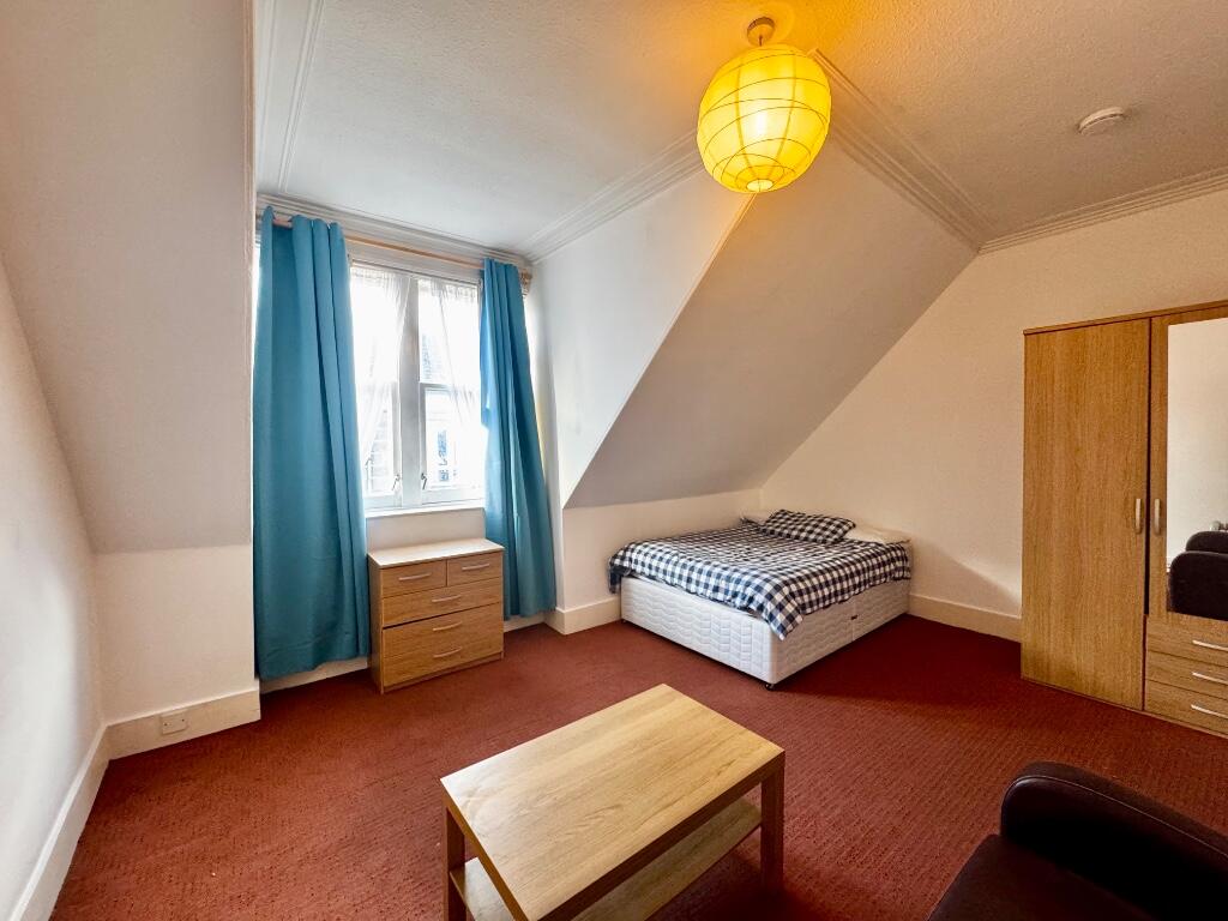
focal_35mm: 14
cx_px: 614
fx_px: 497
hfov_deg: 102.1
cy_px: 460
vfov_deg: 85.7
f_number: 2.2
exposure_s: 1/50
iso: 400
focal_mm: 2.22
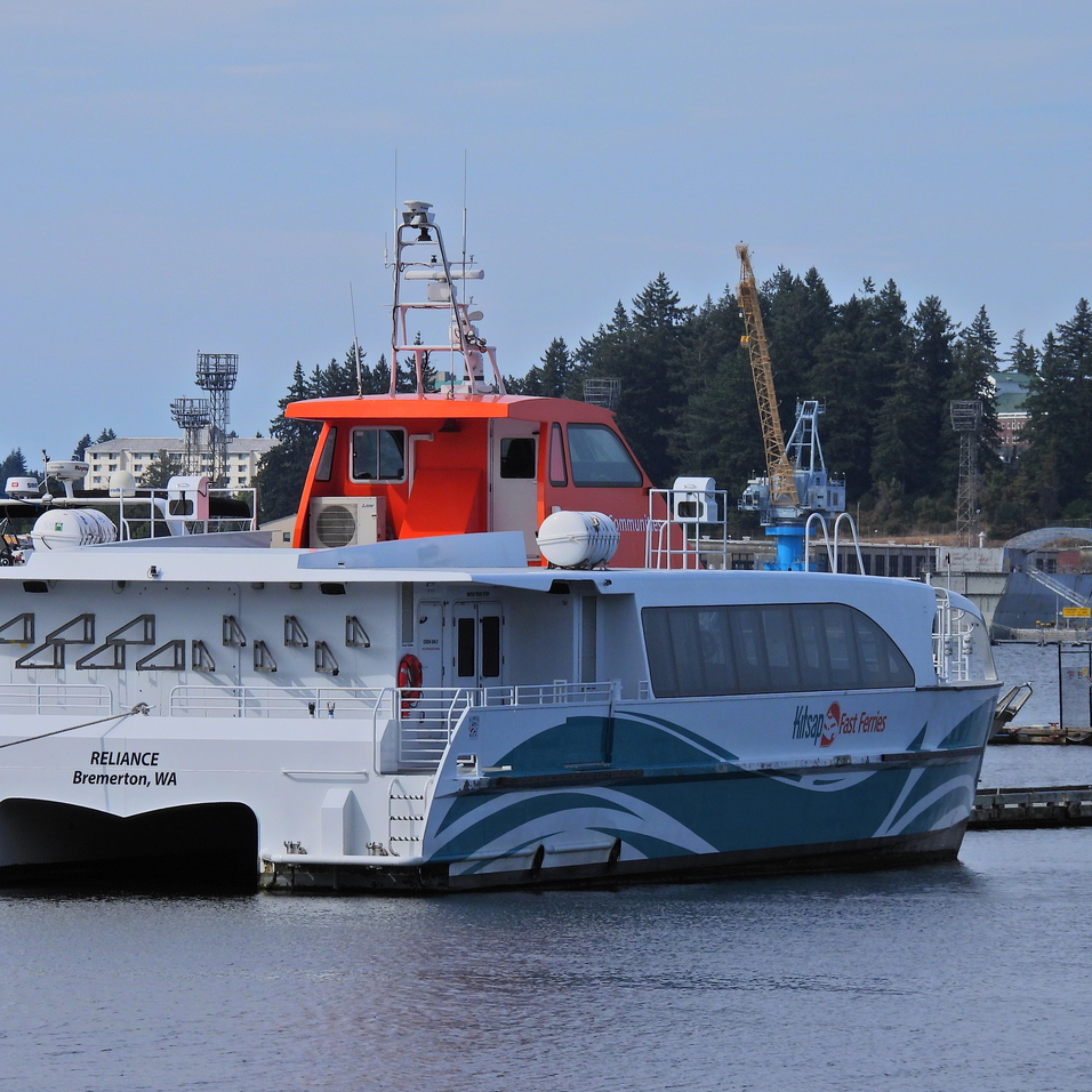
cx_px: 413
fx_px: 10136
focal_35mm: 284
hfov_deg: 6.2
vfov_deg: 6.2
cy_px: 547
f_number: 4.5
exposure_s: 1/1250
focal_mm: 42.8
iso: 100
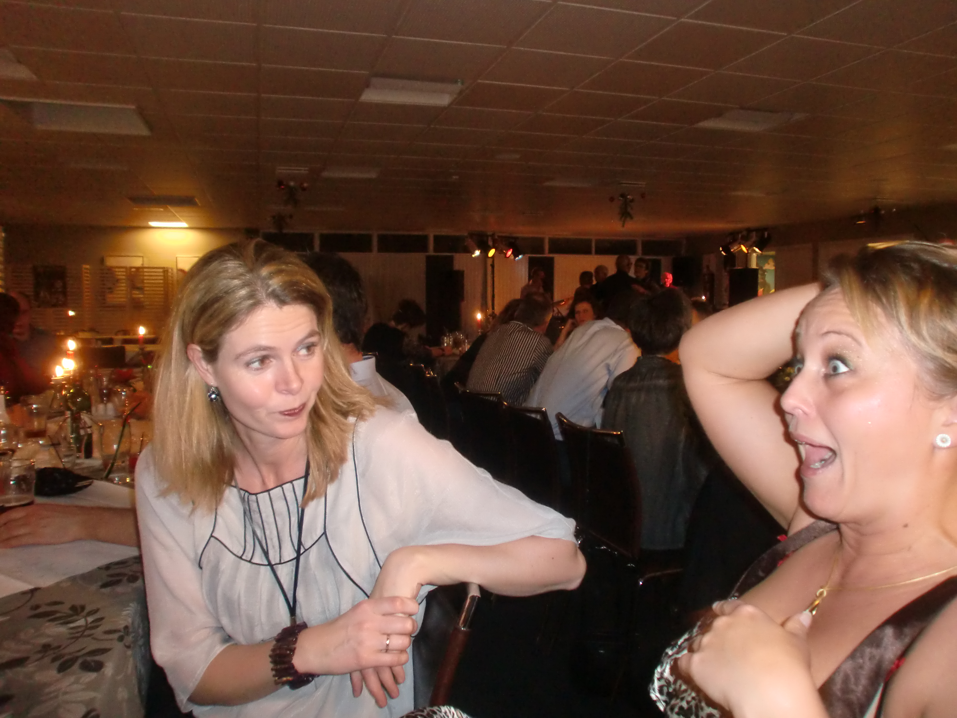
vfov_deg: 53.1
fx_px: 719
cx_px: 478
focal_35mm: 26
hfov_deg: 67.3
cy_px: 359
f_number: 2.6
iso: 400
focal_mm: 4.65
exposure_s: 1/40
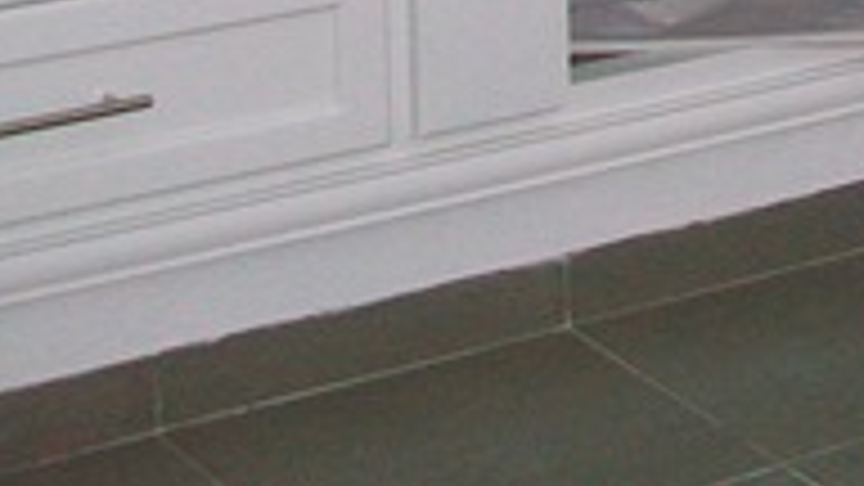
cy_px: -724
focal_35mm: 145
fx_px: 3322
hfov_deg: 13.3
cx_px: 1580
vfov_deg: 7.7
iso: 120
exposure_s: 1/60
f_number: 2.8
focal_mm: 5.7
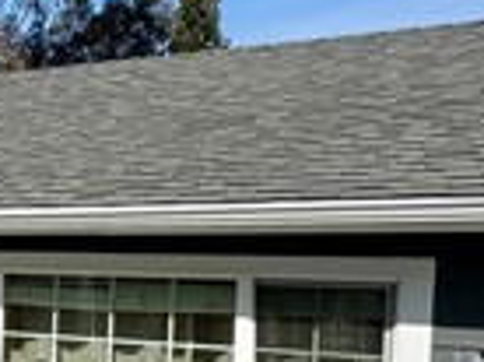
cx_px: -389
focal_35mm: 65
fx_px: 907
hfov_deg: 20.7
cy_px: 285
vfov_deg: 22.2
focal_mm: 2.22
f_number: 2.2
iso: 50
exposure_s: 1/3717
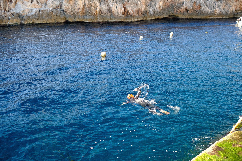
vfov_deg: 37.8
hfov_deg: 54.4
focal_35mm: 35
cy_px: 80
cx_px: 121
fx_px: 235
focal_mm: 23
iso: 200
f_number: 2.2
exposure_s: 1/125
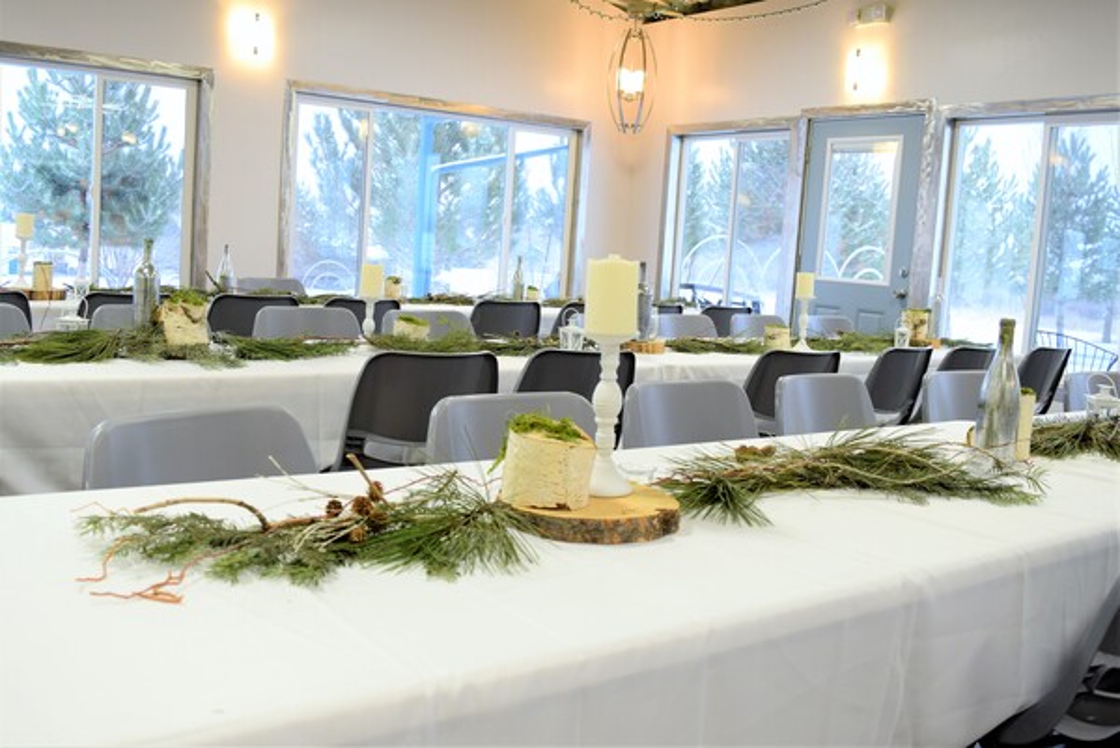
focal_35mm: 30
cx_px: 560
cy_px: 374
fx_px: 934
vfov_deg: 43.7
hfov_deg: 61.9
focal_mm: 20
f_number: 4.5
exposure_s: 1/80
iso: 400
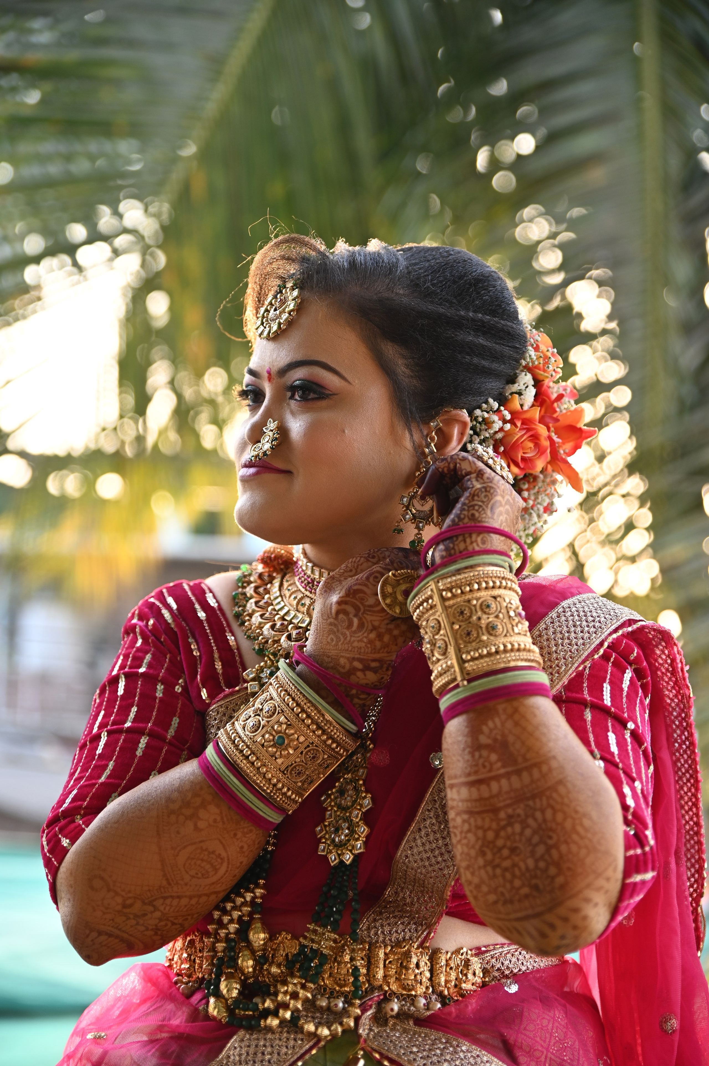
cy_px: 533
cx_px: 354
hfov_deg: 21.9
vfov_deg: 32.4
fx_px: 1834
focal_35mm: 62
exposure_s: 1/160
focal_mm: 62
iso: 250
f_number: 2.8
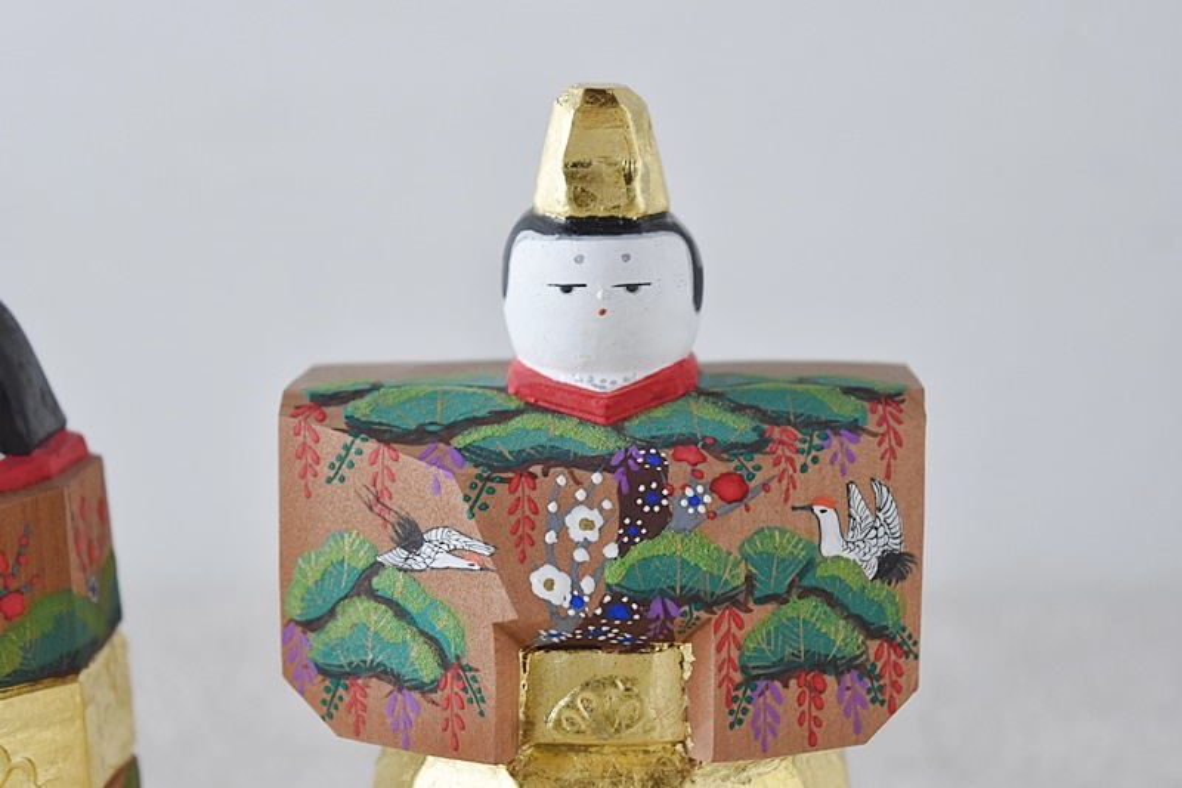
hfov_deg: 24.6
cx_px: 591
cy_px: 394
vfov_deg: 16.5
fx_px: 2708
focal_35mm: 82
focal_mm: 55
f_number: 5.6
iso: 800
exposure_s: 1/13
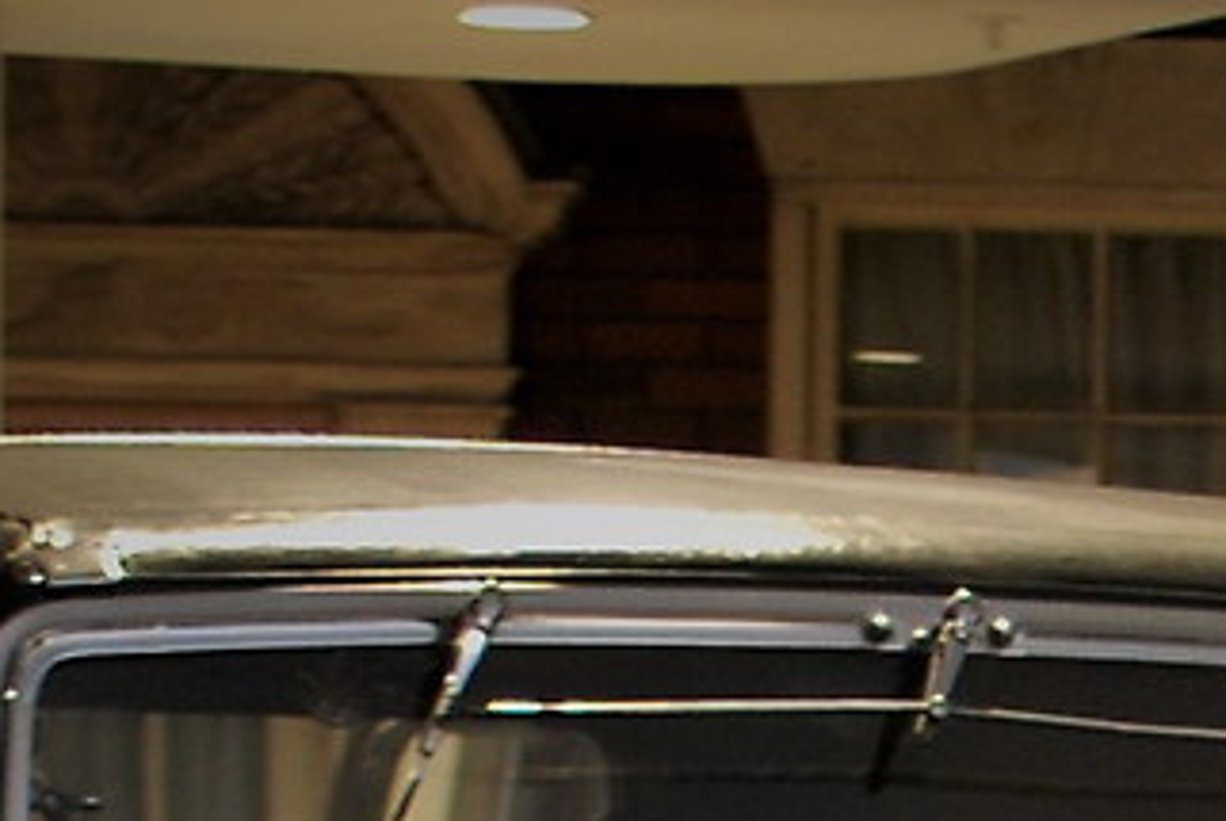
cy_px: 2263
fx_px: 9958
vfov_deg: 4.6
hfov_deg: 7.0
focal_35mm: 292
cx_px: 1707
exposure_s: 1/5
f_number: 4.2
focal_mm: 26
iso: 400
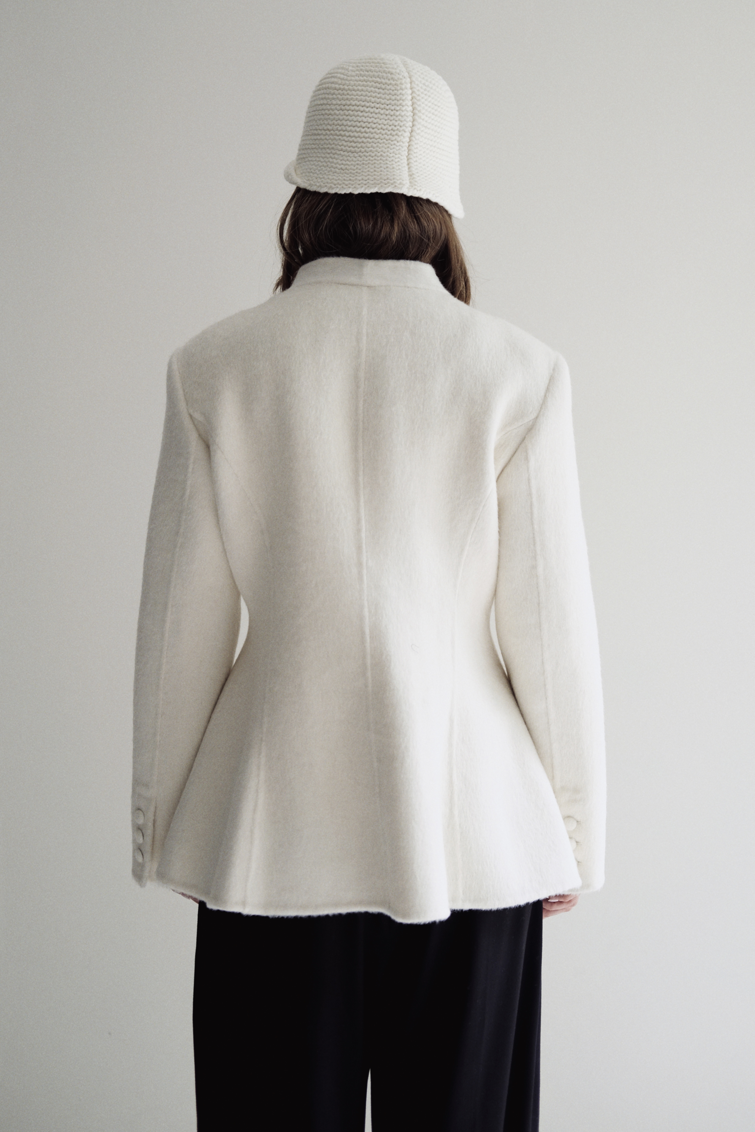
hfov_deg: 25.5
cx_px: 378
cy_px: 566
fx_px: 1667
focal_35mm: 53
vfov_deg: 37.5
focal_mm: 35
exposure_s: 1/80
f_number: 2
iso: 320
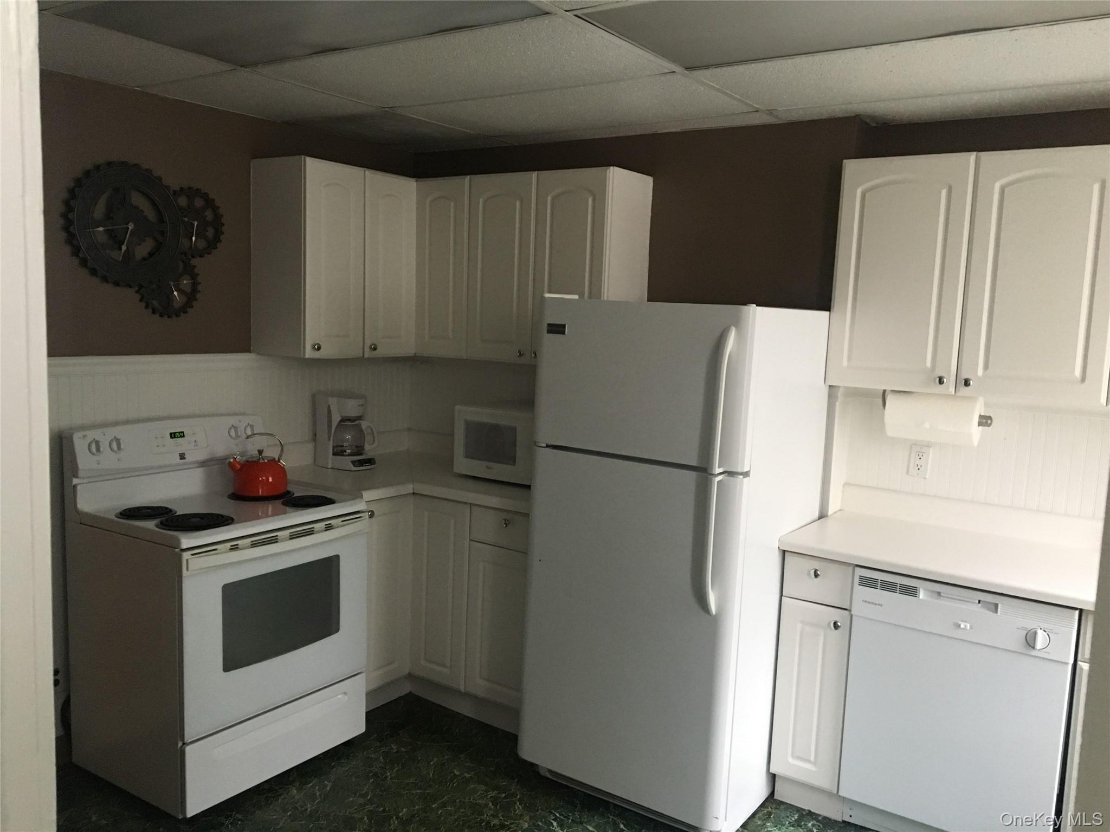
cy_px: 416
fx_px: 930
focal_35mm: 29
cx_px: 555
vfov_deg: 48.2
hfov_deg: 61.7
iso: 200
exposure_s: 1/24
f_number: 2.2
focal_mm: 4.15
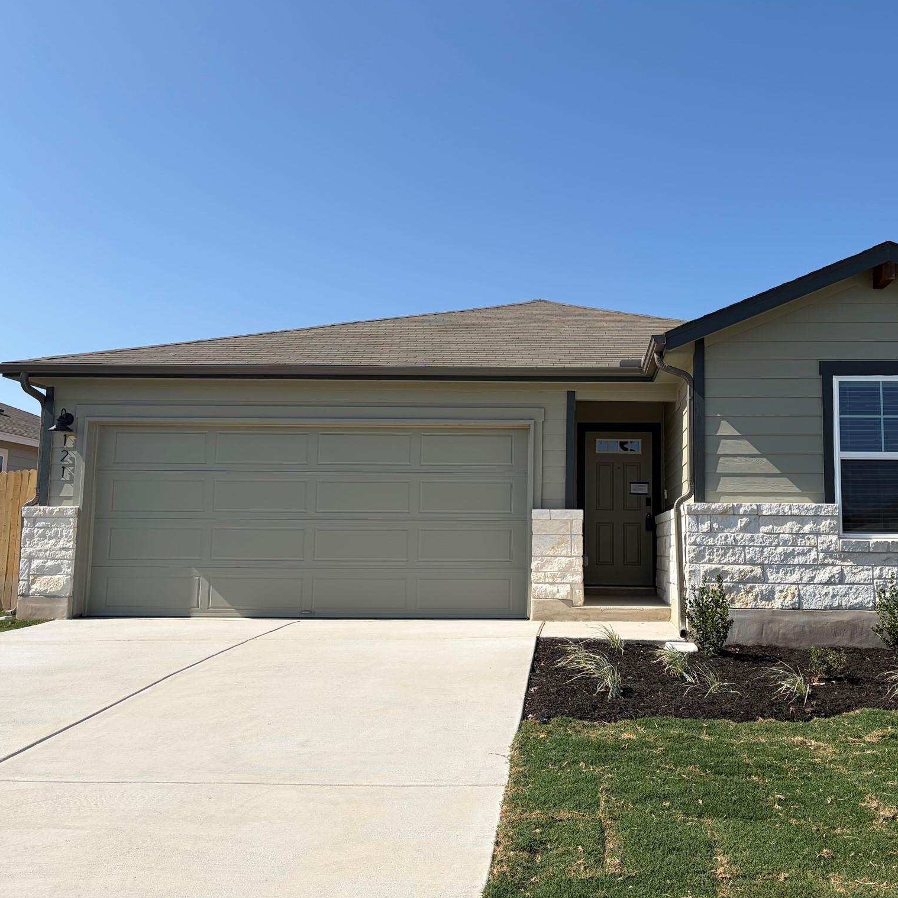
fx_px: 910
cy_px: 446
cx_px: 562
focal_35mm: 31
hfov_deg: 52.0
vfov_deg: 52.5
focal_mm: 5.96
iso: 50
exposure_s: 1/4329
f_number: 1.6
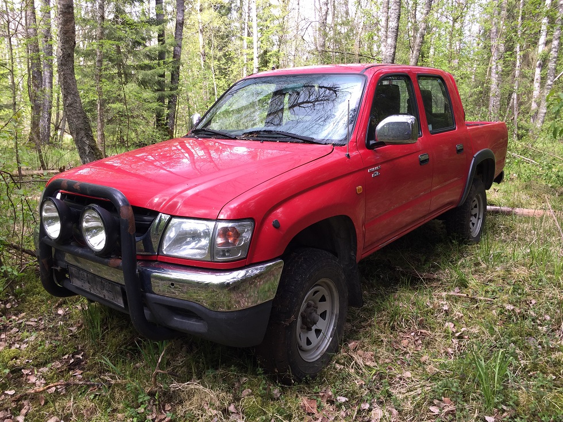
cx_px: 282
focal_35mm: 29
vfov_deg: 48.2
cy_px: 211
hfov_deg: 61.7
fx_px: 472
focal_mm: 4.15
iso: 32
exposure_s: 1/100
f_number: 2.2
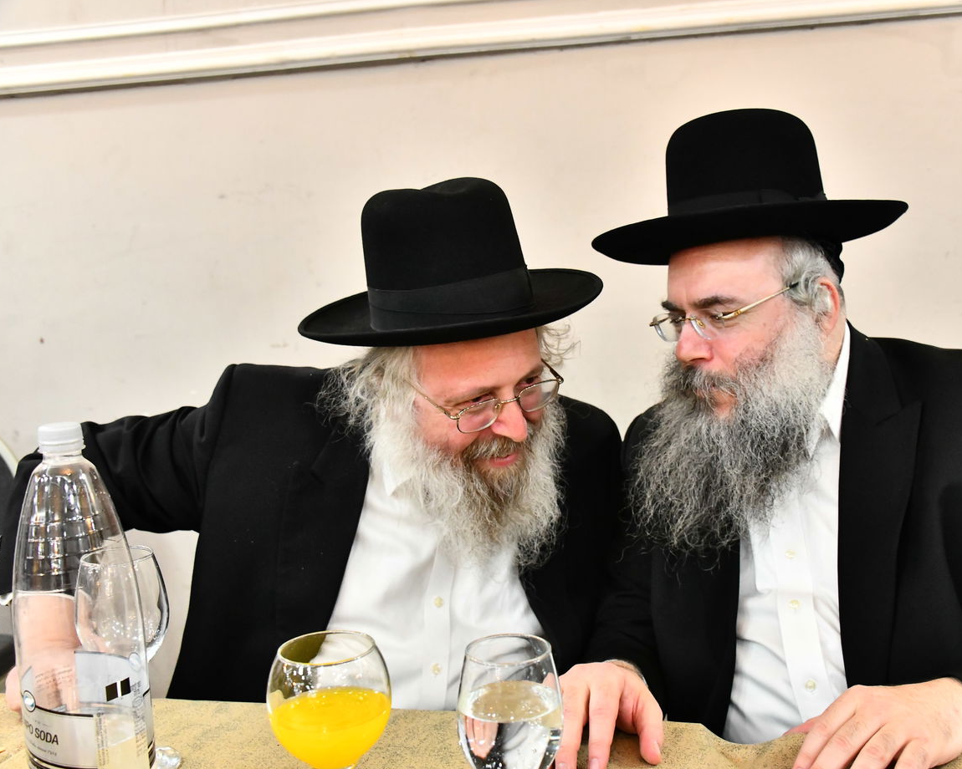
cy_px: 384
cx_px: 574
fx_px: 1139
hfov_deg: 45.6
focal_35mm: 40
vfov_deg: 37.3
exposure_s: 1/125
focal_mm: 35
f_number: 5.6
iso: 5000
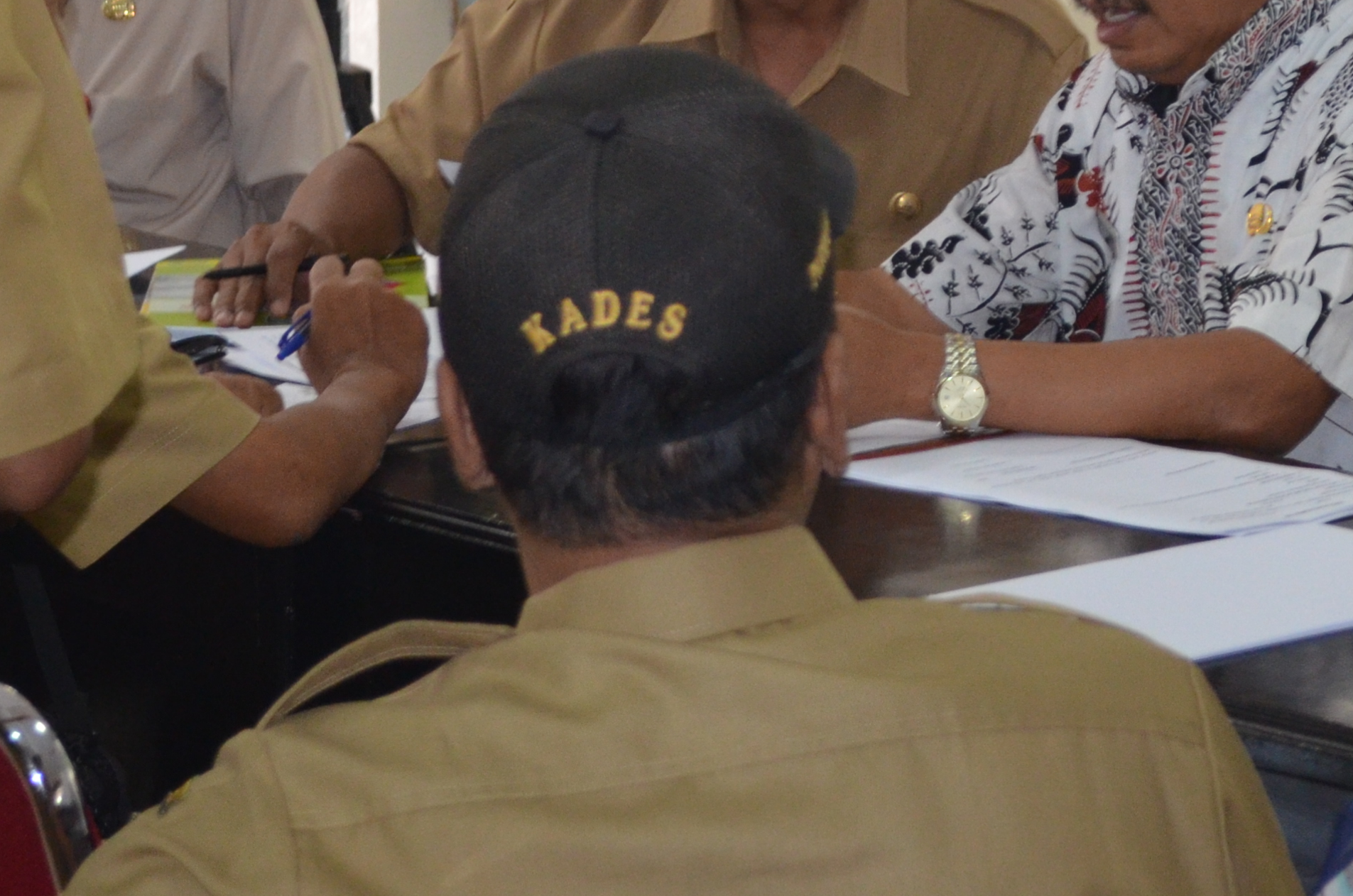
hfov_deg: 12.6
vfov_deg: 8.3
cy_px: -106
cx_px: 871
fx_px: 6114
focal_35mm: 163
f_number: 5.3
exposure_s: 1/60
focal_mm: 42
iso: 1250
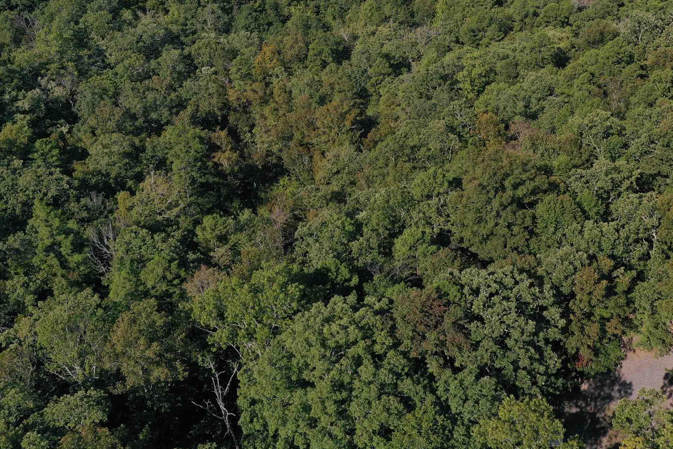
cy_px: 131
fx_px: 822
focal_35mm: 44
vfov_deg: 30.2
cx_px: 470
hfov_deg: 43.6
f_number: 6.3
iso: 100
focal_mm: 10.26
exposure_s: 1/500
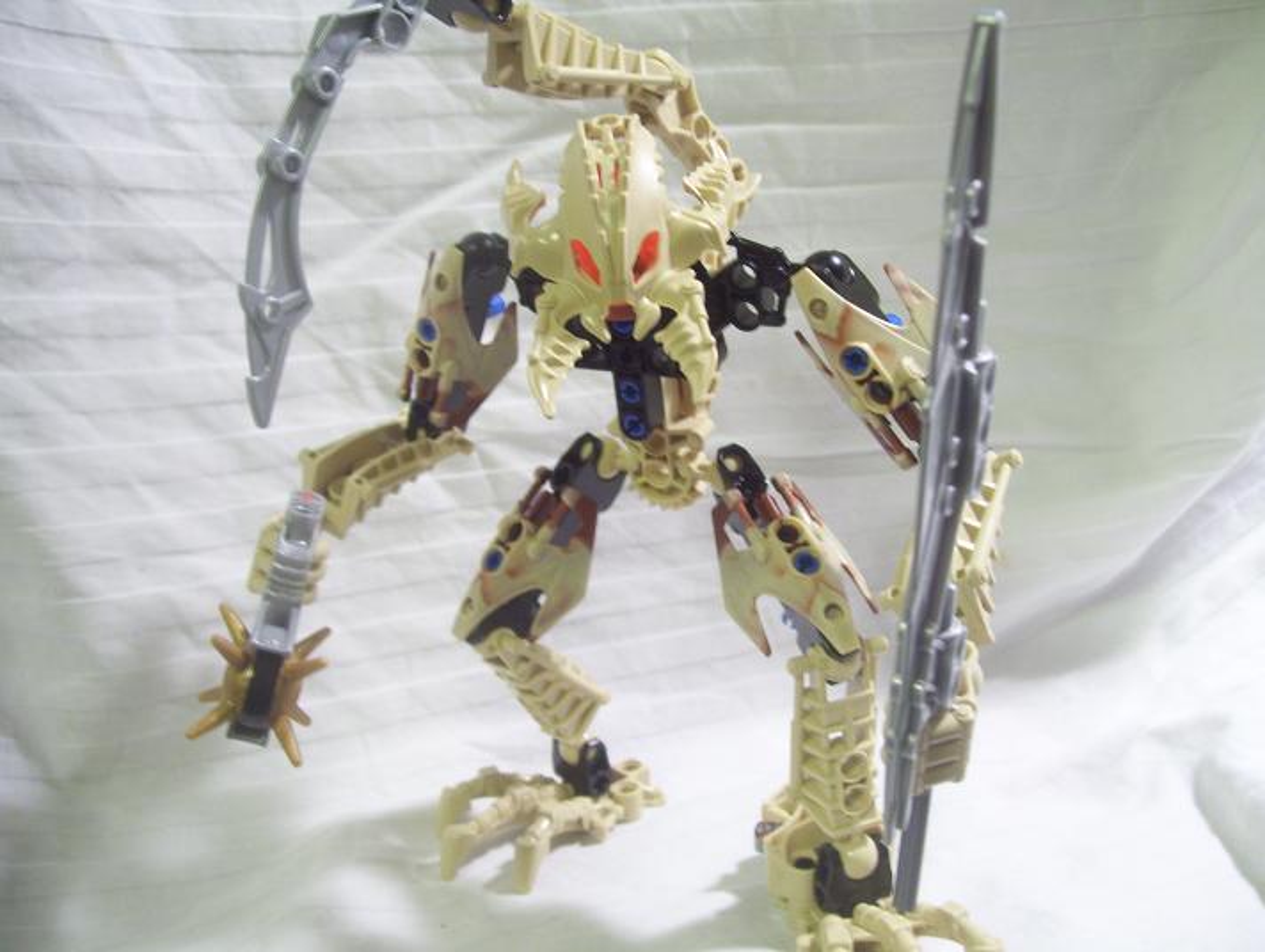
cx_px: 632
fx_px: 1317
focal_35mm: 36
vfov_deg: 39.7
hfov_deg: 51.3
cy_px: 476
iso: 160
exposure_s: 1/15
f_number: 2.7
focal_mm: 6
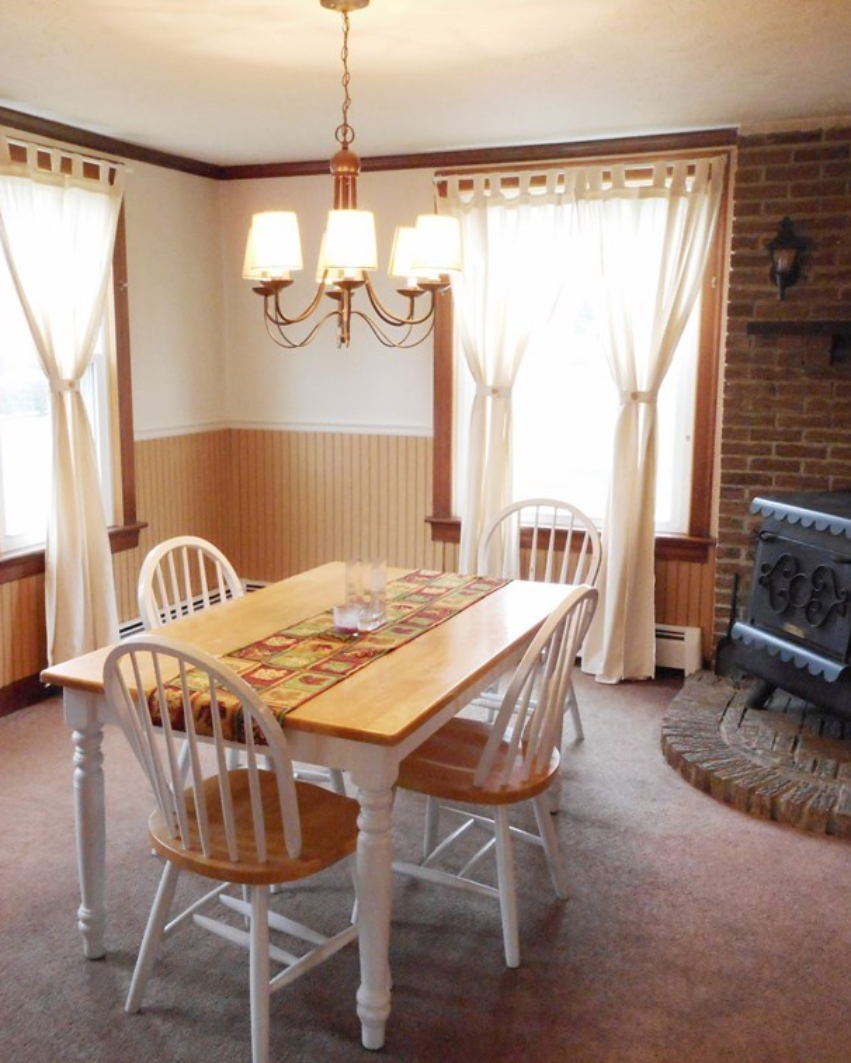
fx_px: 1039
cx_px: 343
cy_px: 525
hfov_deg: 44.3
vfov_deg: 54.2
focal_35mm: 33
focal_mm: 4.5
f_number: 3.7
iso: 400
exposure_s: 1/25
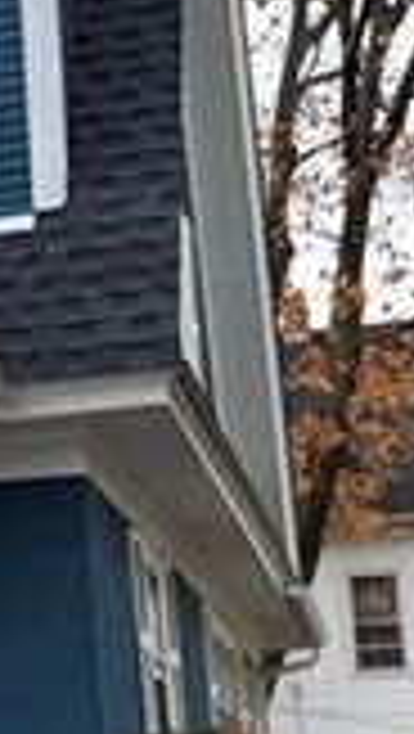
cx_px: -644
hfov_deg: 9.7
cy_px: 493
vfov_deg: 19.9
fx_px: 2083
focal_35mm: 107
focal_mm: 6.76
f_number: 1.78
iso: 100
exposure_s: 1/1689
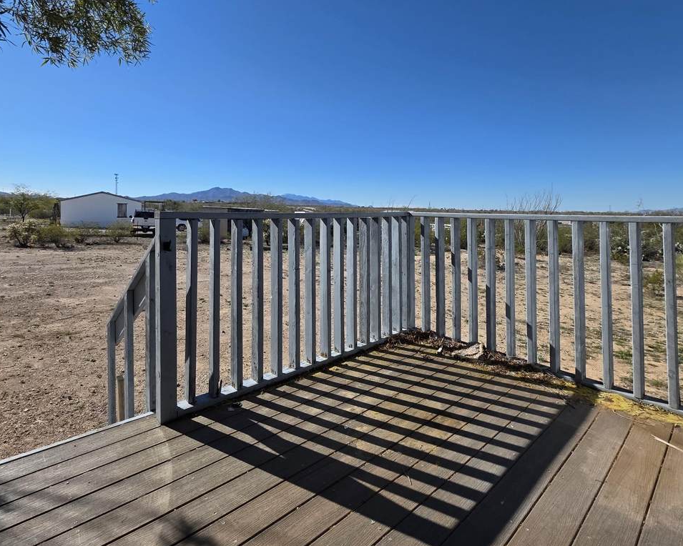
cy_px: 217
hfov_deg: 89.4
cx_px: 312
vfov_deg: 76.0
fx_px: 344
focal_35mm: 17
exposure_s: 1/2945
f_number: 1.9
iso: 40
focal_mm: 2.2
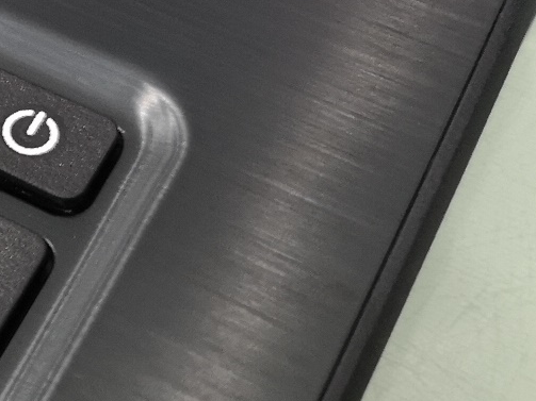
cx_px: -335
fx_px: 1517
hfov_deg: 17.4
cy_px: -59
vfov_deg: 14.7
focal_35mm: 98
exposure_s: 1/33.3
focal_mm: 3.95
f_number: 1.8
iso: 320
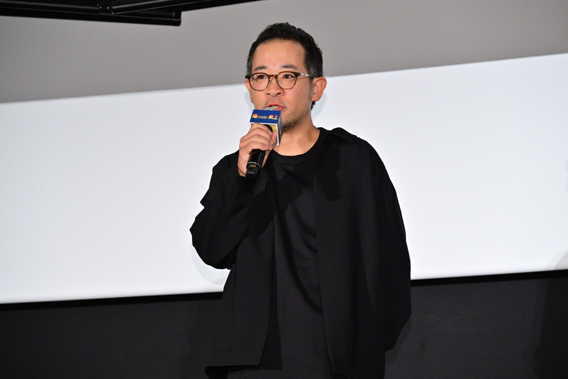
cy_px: 190
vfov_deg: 9.8
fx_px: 2209
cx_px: 284
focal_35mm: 140
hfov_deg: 14.7
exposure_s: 1/200
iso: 4000
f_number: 6.3
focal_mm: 140
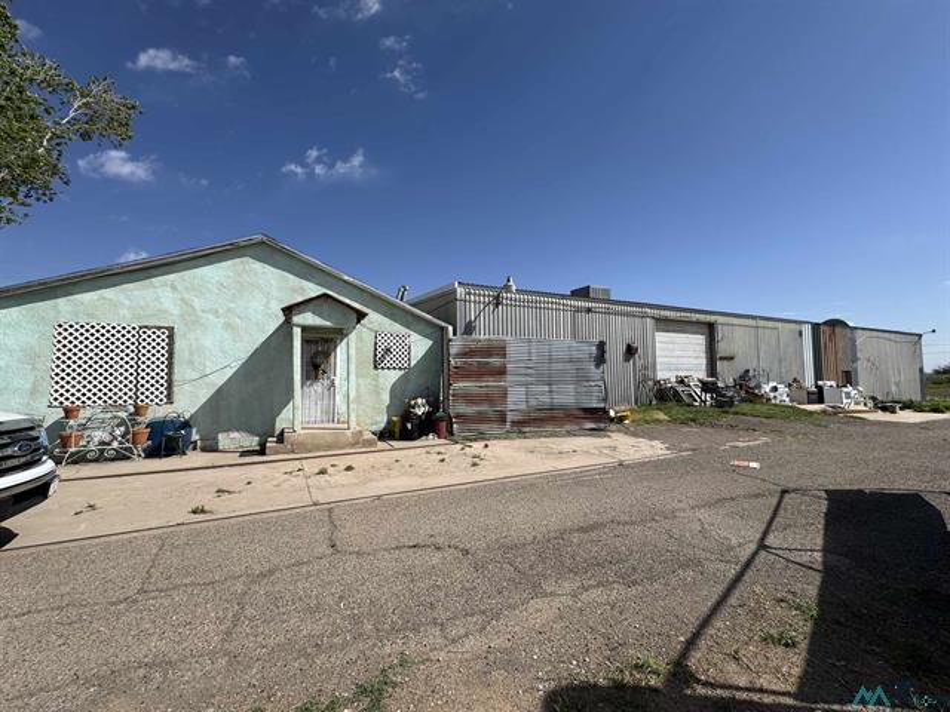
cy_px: 356
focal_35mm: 14
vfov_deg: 85.7
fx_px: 384
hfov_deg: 102.1
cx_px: 475
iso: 40
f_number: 2.2
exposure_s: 1/3390
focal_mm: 2.22
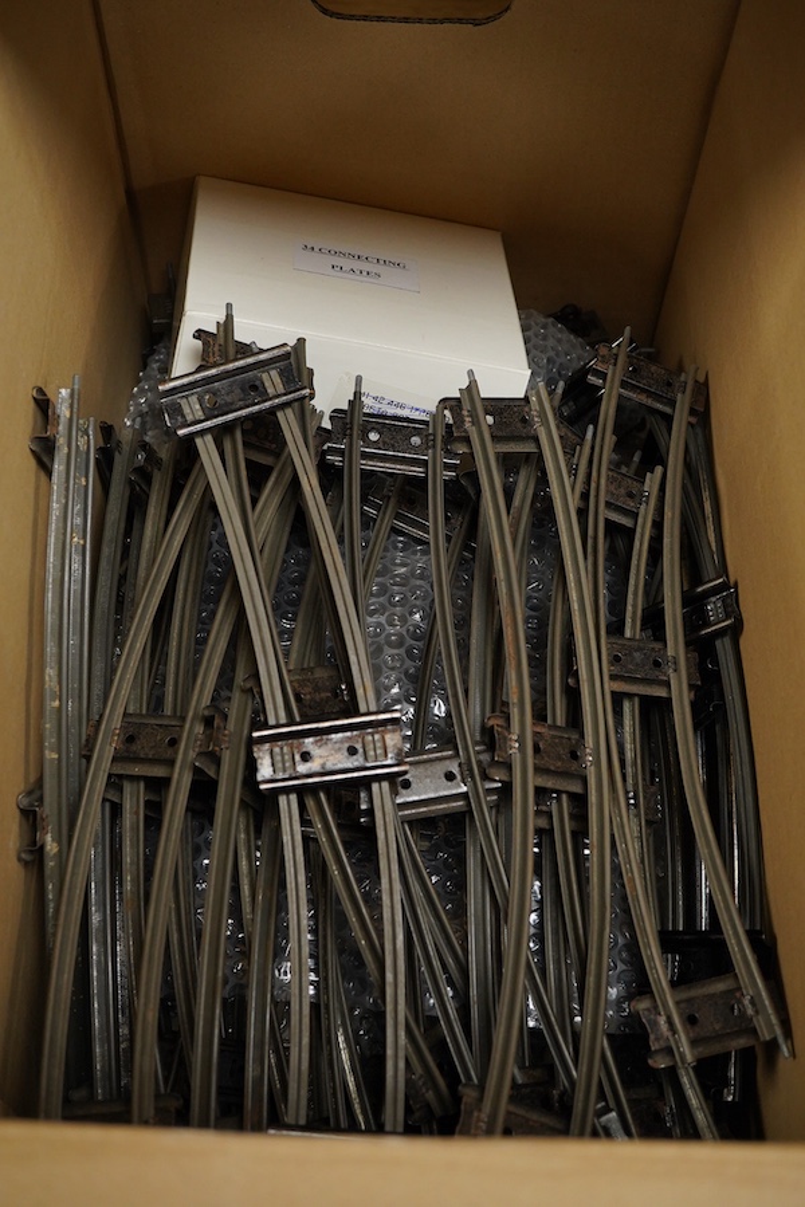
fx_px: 1509
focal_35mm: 45
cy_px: 604
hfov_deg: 29.9
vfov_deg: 43.6
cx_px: 402
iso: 1250
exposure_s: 1/125
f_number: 7.1
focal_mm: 30
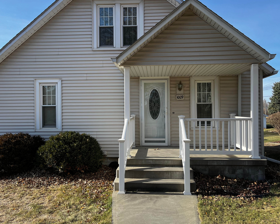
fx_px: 232
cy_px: 109
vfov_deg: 51.5
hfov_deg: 62.2
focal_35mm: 28
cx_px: 144
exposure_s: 1/1355
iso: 50
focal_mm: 5.1
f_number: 1.6
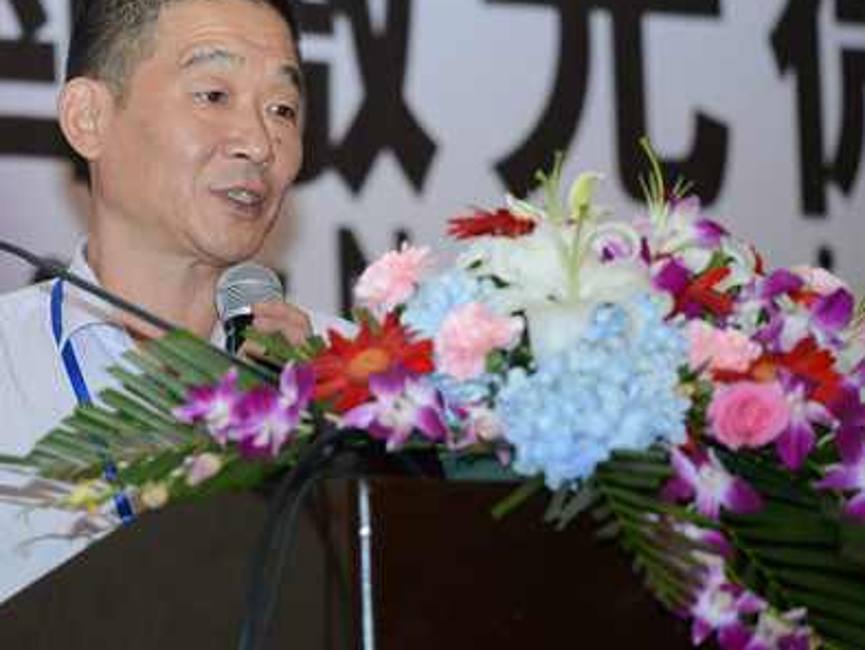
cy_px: 250
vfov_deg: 4.1
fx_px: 9151
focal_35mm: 366
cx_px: 255
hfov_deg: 5.4
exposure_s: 1/40
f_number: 5.3
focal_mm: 250
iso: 800
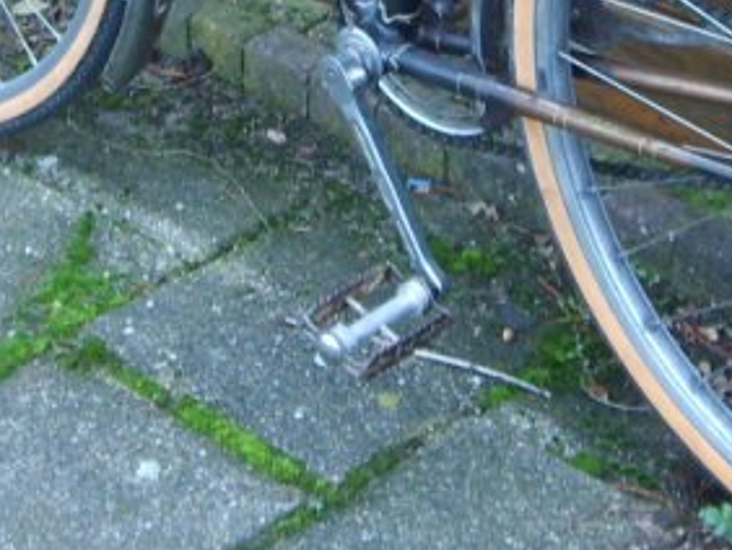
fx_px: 2688
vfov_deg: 11.4
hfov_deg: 15.5
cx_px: 410
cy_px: -132
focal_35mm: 127
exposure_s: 1/30
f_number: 2.8
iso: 96
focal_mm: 5.8
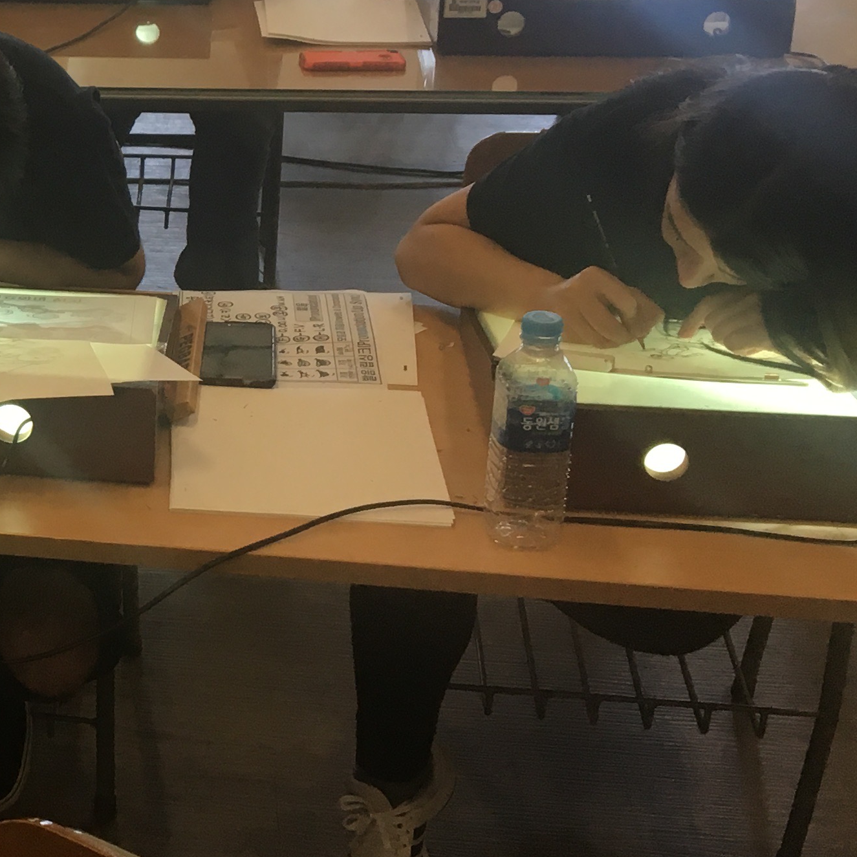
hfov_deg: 20.4
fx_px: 2185
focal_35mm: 78
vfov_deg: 22.1
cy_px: 260
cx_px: -247
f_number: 2.2
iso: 25
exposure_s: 1/30
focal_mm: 4.15
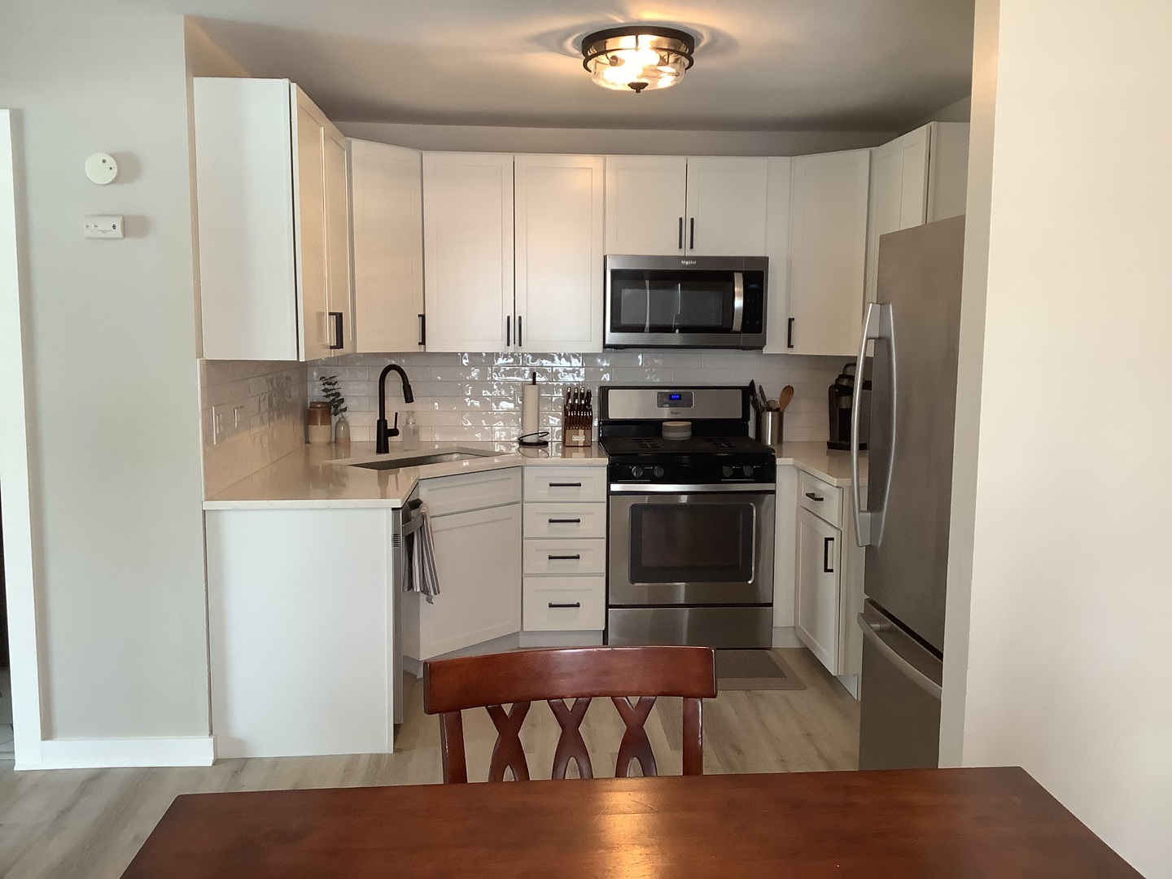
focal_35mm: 31
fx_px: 1050
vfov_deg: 45.4
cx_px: 586
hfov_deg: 58.4
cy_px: 440
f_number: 2.4
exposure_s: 1/60
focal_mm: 3.3
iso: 160
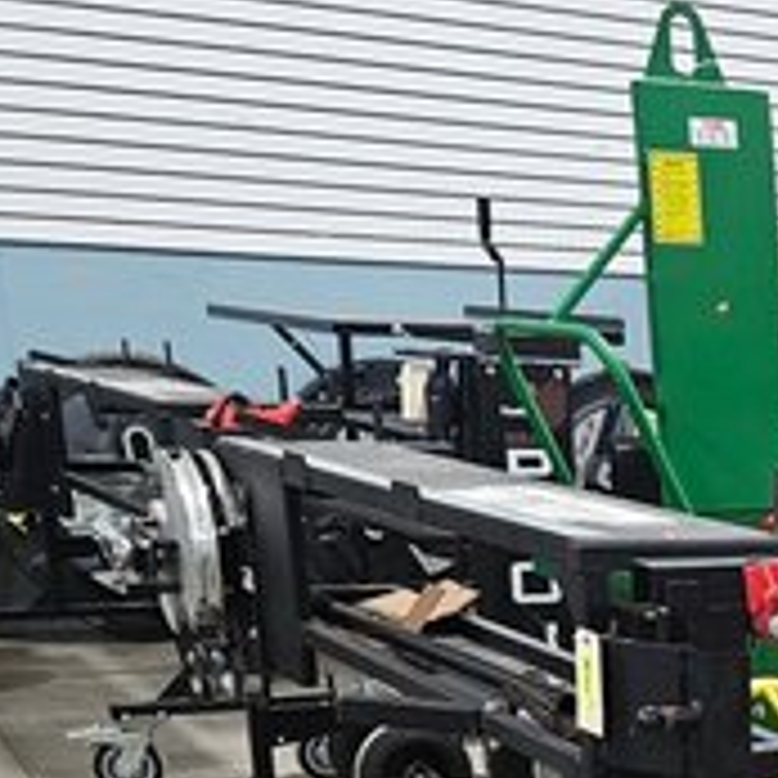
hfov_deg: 20.8
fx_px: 1882
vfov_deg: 21.3
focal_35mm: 74
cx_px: 1073
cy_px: 992
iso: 1000
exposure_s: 1/120
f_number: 1.8
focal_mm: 5.4
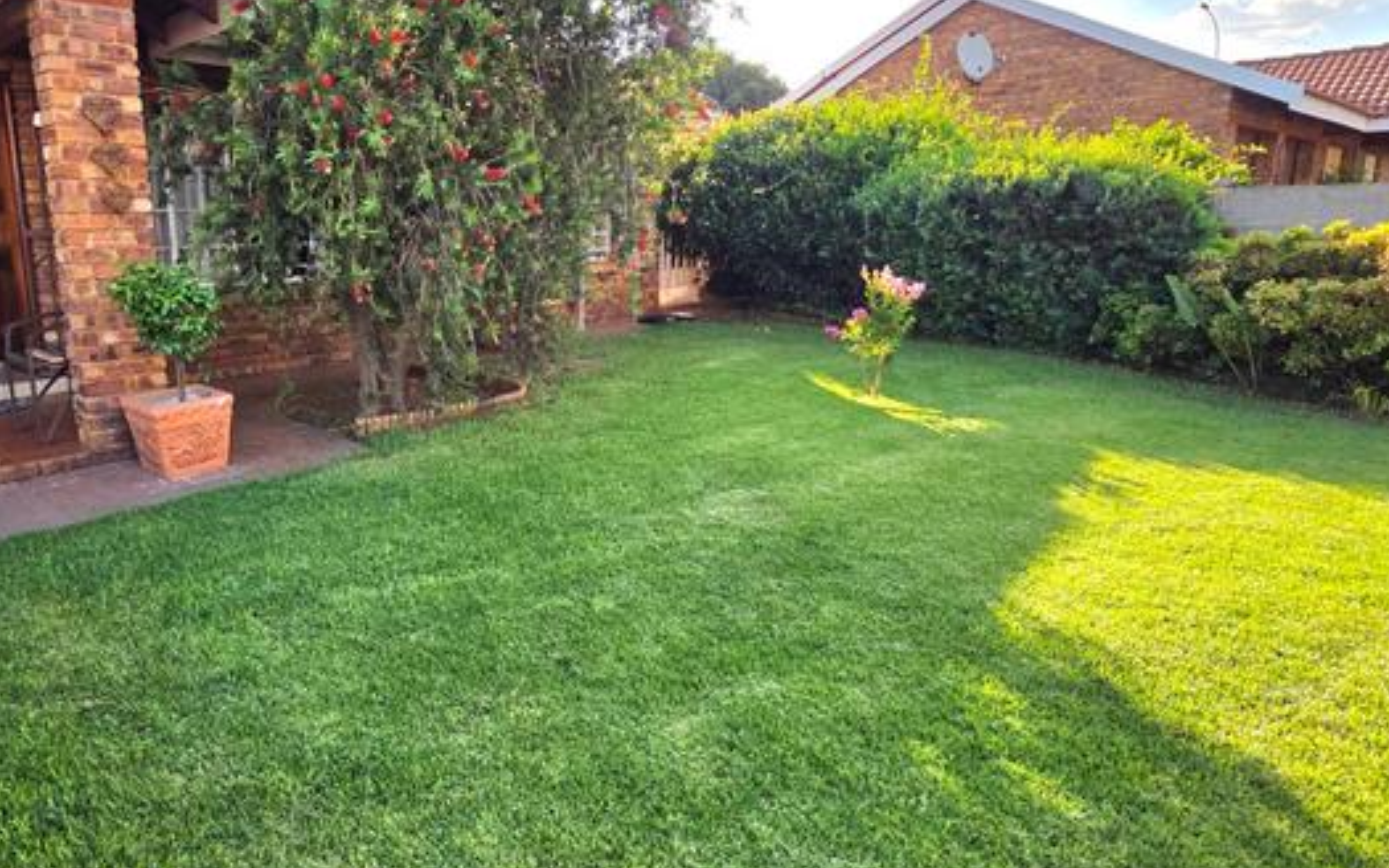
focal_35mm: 21
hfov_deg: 80.7
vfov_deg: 57.1
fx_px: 795
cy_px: 386
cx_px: 519
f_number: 1.9
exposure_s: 1/1000
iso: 40
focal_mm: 2.2
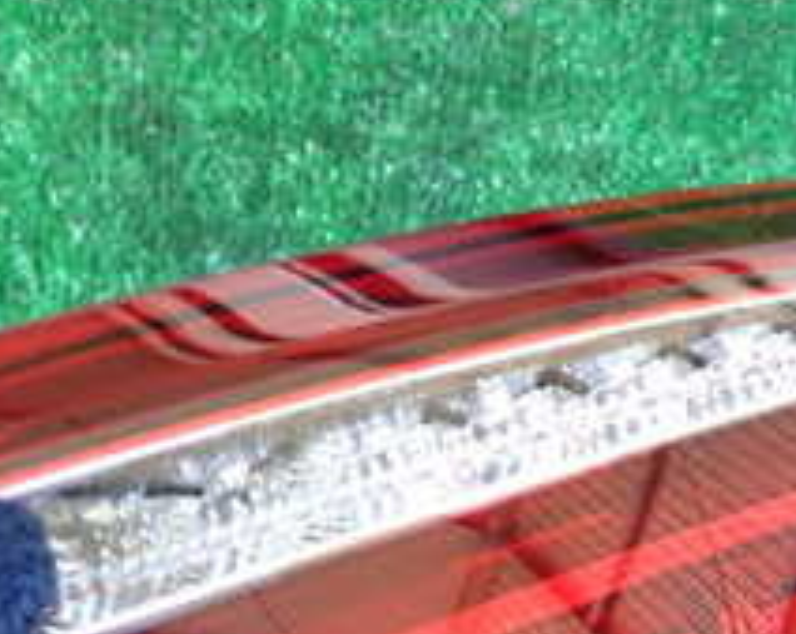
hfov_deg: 22.4
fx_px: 1953
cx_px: 732
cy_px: 608
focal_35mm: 83
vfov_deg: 18.1
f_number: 2.3
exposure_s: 1/30
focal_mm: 5.4
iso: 200
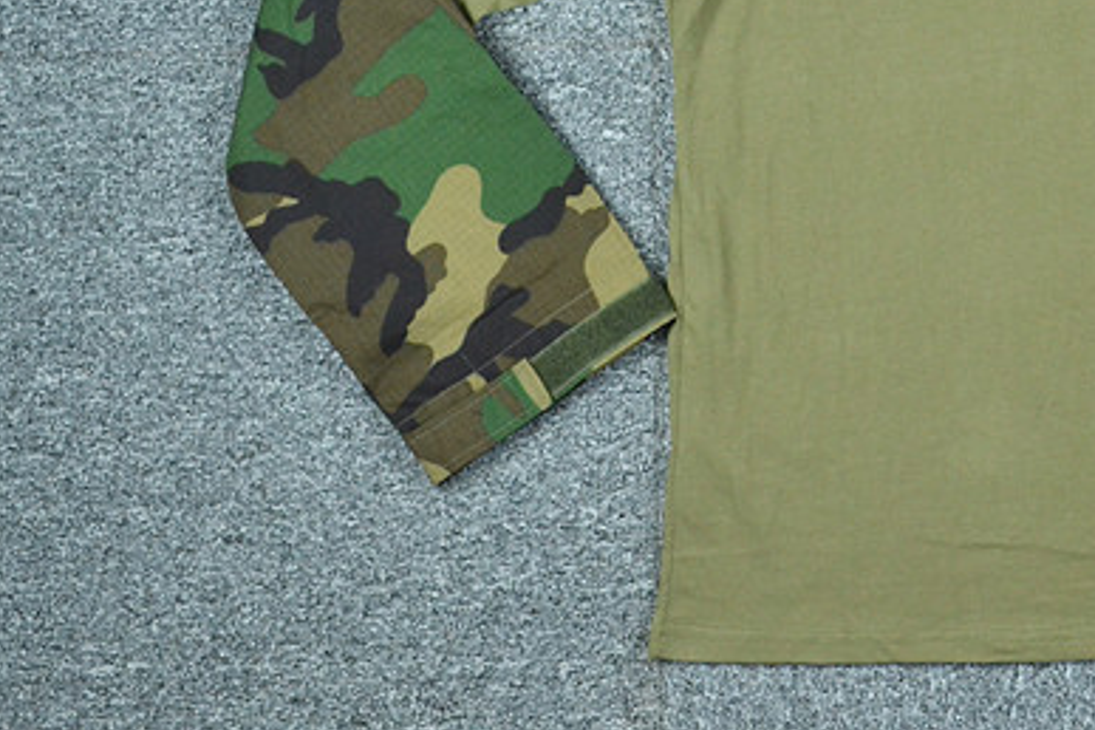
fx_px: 2738
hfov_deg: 22.0
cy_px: 35
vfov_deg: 15.0
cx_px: 1013
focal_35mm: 90
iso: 1600
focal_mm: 29
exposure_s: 1/80
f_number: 8
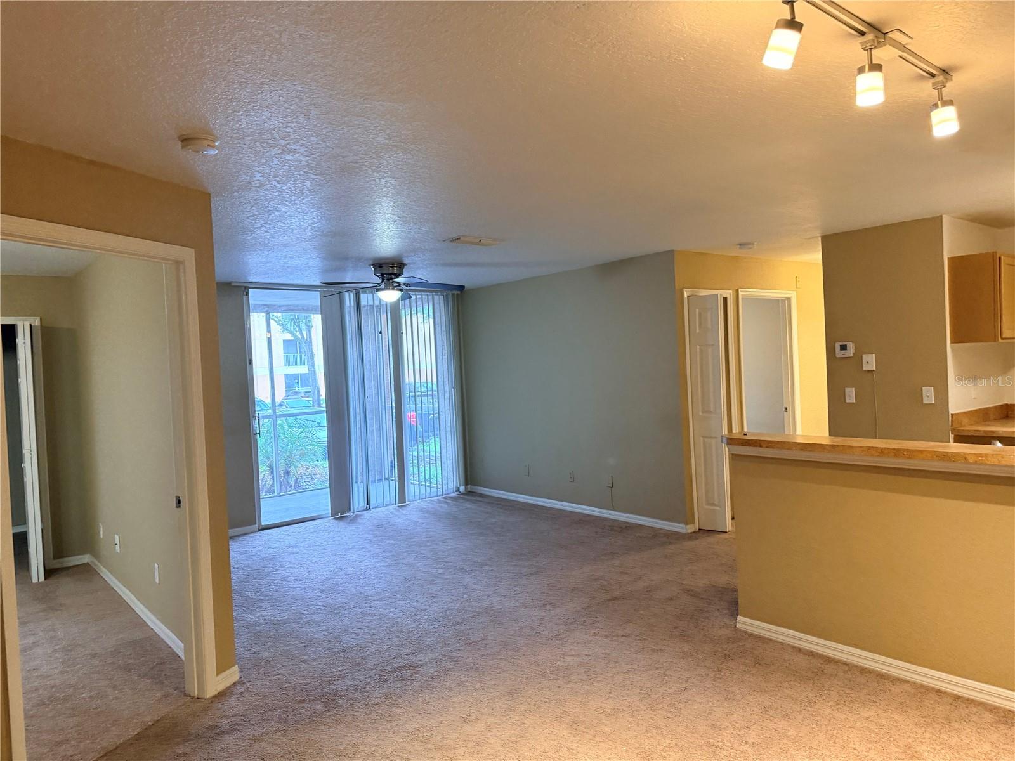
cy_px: 380
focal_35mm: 24
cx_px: 508
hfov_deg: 71.6
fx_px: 704
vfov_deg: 56.8
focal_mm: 6.76
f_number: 1.78
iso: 320
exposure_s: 1/60
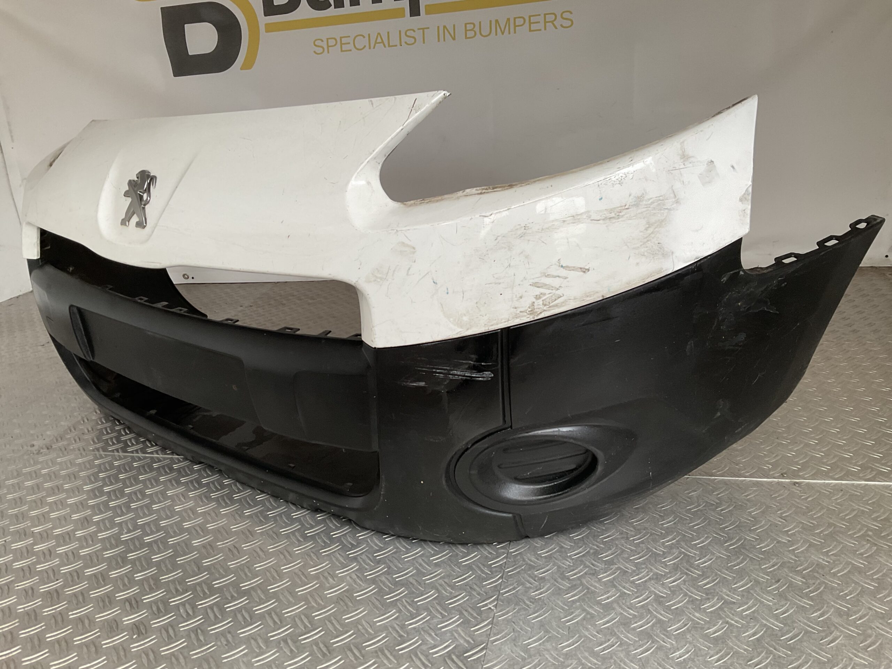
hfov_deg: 61.7
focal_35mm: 29
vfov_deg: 48.2
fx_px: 747
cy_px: 334
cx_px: 446
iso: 40
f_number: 1.8
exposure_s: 1/50
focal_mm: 3
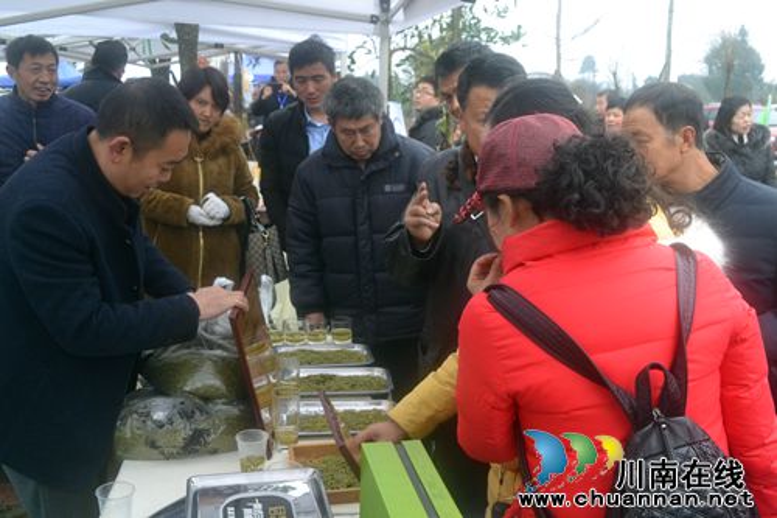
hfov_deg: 53.1
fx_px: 777
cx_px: 388
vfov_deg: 36.8
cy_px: 259
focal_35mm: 36
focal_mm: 24
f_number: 7.1
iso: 800
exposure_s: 1/200
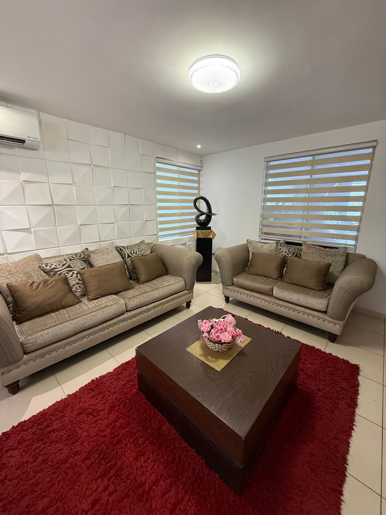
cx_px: 193
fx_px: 208
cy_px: 258
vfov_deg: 102.1
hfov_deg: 85.7
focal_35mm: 14
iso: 320
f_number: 2.2
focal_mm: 2.22
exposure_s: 1/77
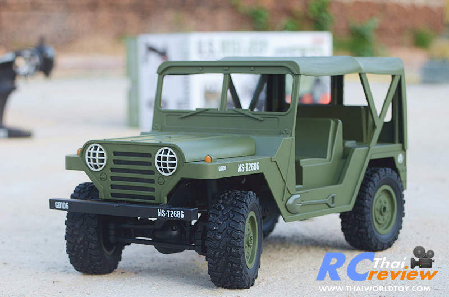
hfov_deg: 19.5
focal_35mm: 105
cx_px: 224
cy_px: 148
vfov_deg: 13.0
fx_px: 1306
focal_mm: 70
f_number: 6.3
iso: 100
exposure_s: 1/60
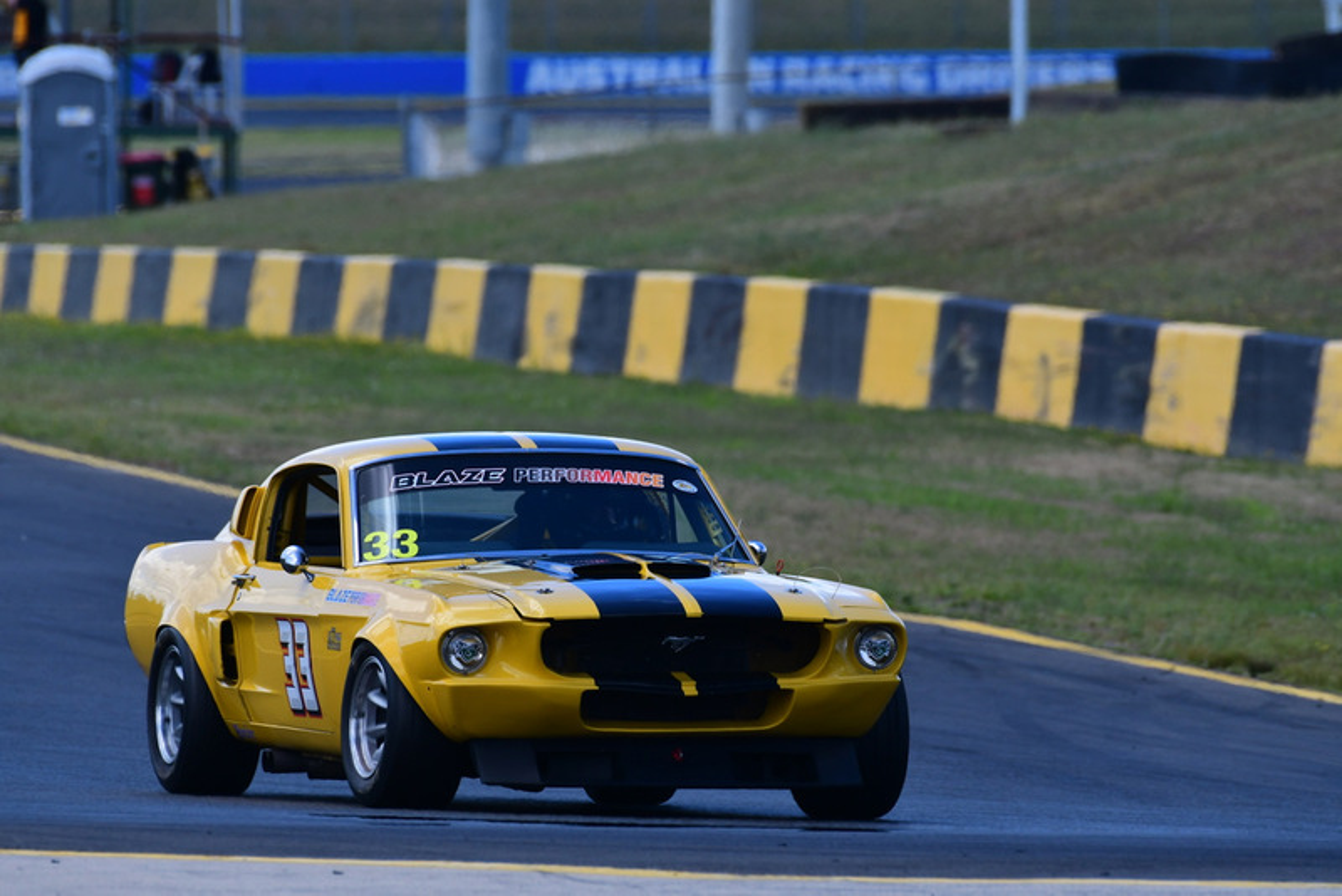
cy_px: 448
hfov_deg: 2.7
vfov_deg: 1.8
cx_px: 671
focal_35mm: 750
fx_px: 27967
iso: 320
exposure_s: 1/640
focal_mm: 500
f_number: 8
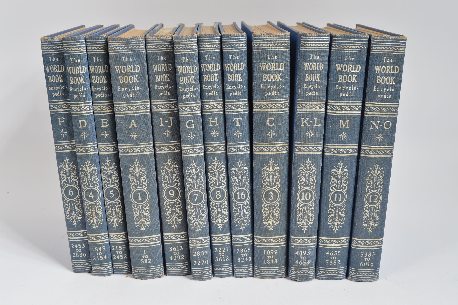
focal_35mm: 45
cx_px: 229
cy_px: 152
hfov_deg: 43.6
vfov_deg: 29.8
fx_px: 572
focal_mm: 30
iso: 100
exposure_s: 1/100
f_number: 10
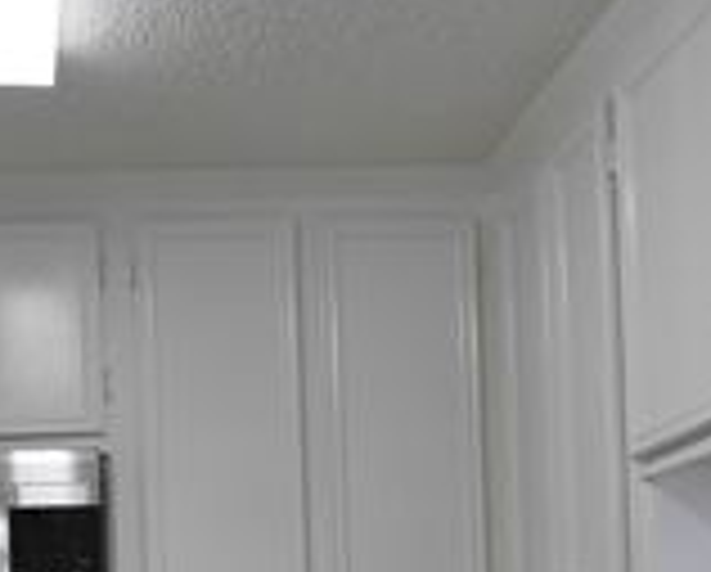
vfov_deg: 19.4
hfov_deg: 25.2
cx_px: 130
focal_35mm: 74
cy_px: 714
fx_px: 1560
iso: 200
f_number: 3.2
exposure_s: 1/125
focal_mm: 12
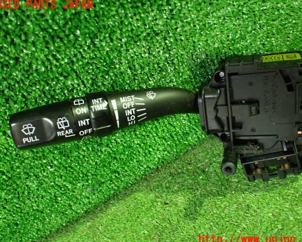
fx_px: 286
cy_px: 122
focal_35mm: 32
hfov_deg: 55.6
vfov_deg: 45.8
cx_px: 158
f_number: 2.3
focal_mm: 5.4
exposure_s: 1/30
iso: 1000
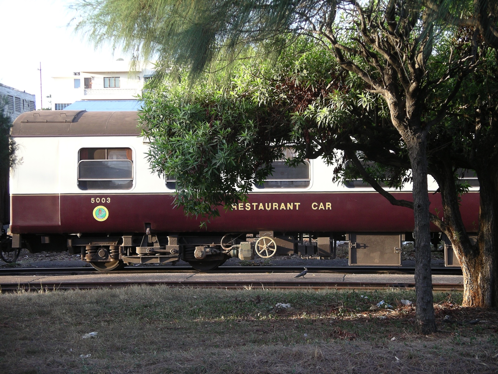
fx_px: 1208
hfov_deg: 23.3
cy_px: 187
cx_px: 249
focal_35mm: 84
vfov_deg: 17.6
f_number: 3.6
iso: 100
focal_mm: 17.4
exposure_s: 1/80
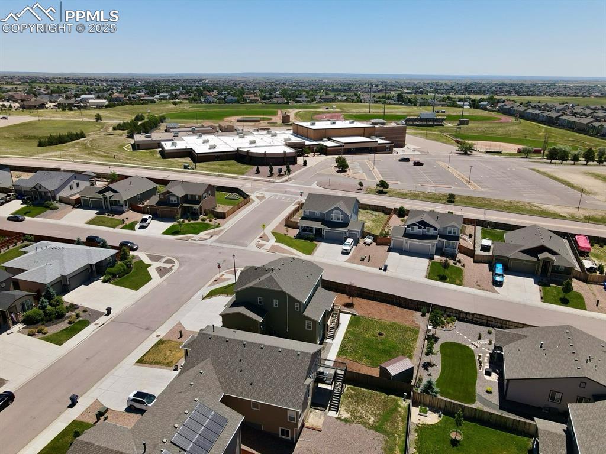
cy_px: 227
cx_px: 303
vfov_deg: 56.8
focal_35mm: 24
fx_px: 420
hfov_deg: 71.6
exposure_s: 1/15
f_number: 2.8
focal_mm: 4.5
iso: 100
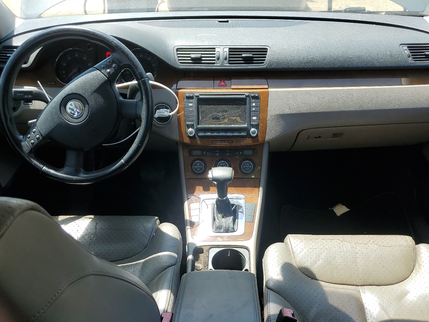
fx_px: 421
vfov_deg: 41.5
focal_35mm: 34
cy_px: 203
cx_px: 226
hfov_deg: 53.9
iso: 50
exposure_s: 1/476
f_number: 1.5
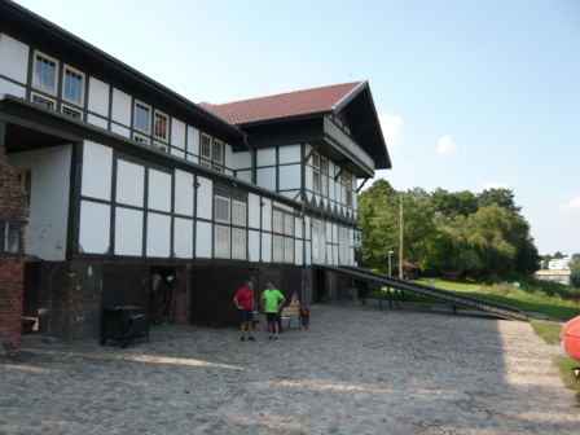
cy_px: 218
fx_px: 469
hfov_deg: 63.4
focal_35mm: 28
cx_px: 290
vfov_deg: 49.7
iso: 100
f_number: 2.8
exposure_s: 1/800
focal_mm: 4.6
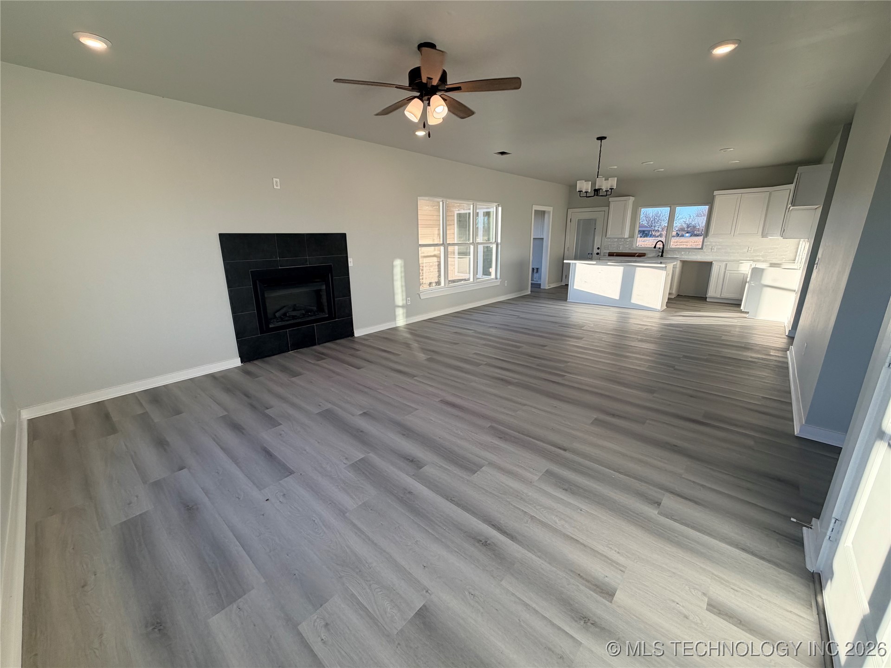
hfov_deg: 102.1
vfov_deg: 85.7
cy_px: 334
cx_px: 446
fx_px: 360
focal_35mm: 14
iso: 64
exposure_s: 1/171
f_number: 2.2
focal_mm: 2.22
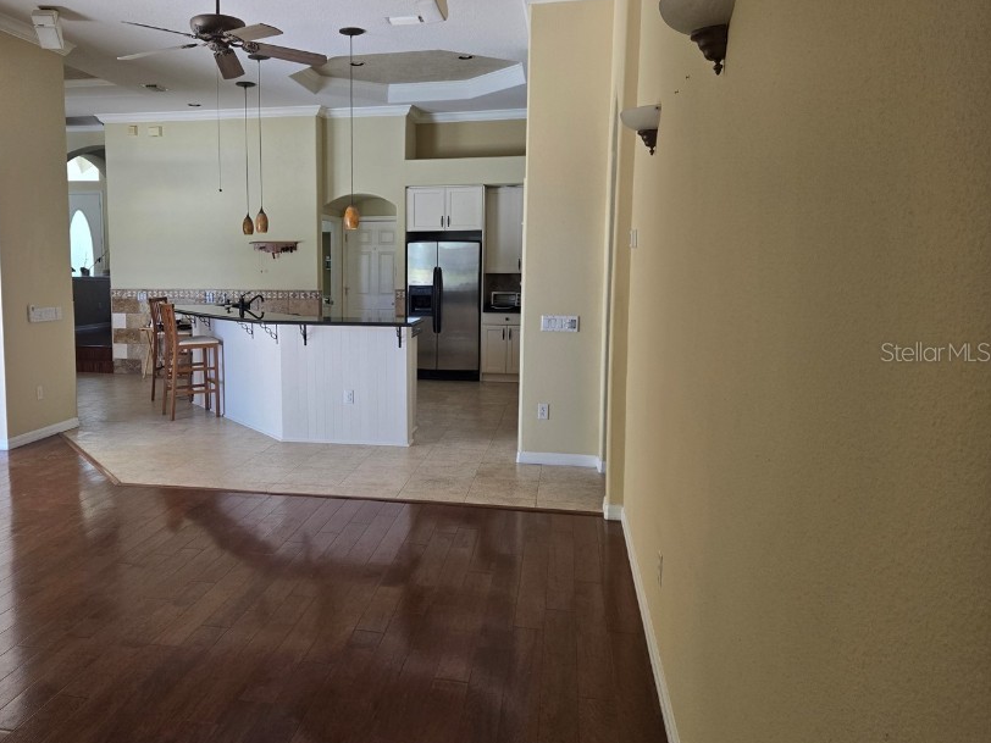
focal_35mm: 29
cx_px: 371
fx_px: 830
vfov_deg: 48.2
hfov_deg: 60.8
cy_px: 351
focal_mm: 5.4
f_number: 1.8
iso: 125
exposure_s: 1/180
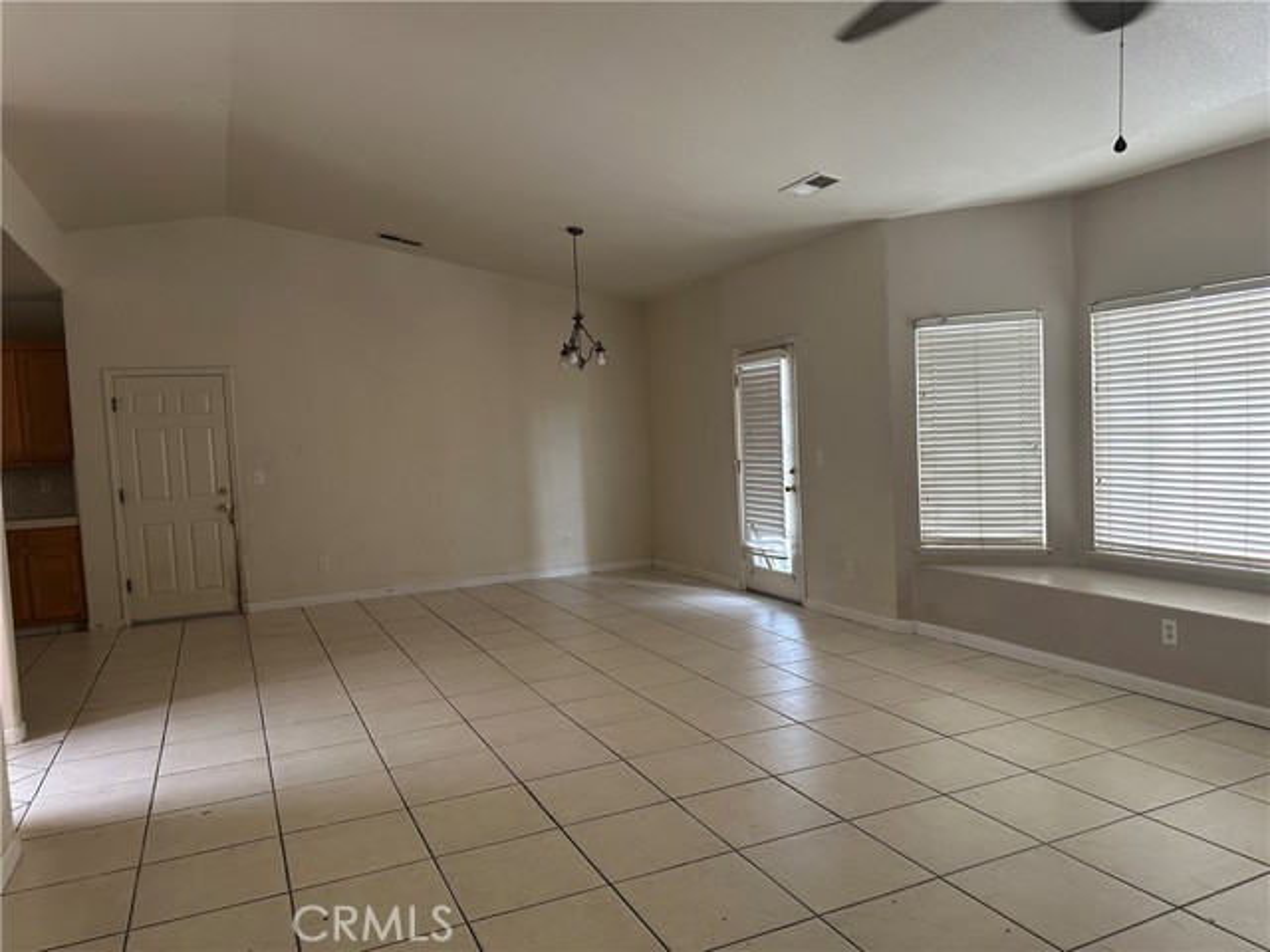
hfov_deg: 71.6
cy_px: 476
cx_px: 635
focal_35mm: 24
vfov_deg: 56.8
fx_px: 881
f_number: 1.78
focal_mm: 6.86
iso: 250
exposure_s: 1/91
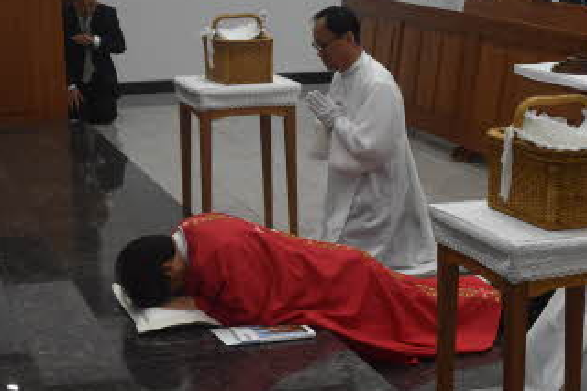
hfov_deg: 24.2
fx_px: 1369
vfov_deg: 16.2
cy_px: 217
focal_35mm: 84
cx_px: 347
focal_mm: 28
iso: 800
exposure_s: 1/80
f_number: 4.5
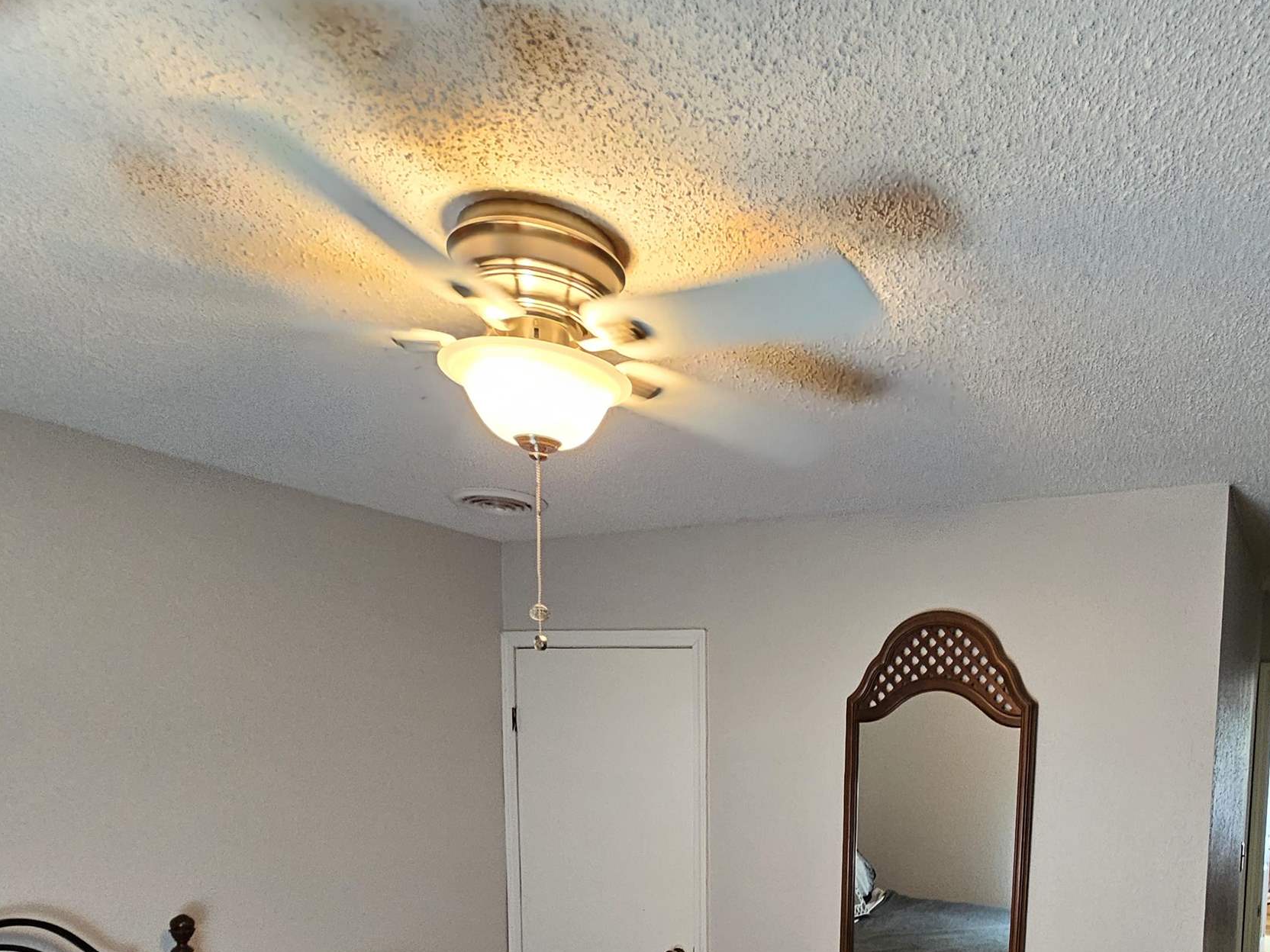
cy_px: 839
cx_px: 901
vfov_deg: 50.9
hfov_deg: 68.4
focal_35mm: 24
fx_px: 881
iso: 320
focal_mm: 2.2
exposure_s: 1/40
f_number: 2.2
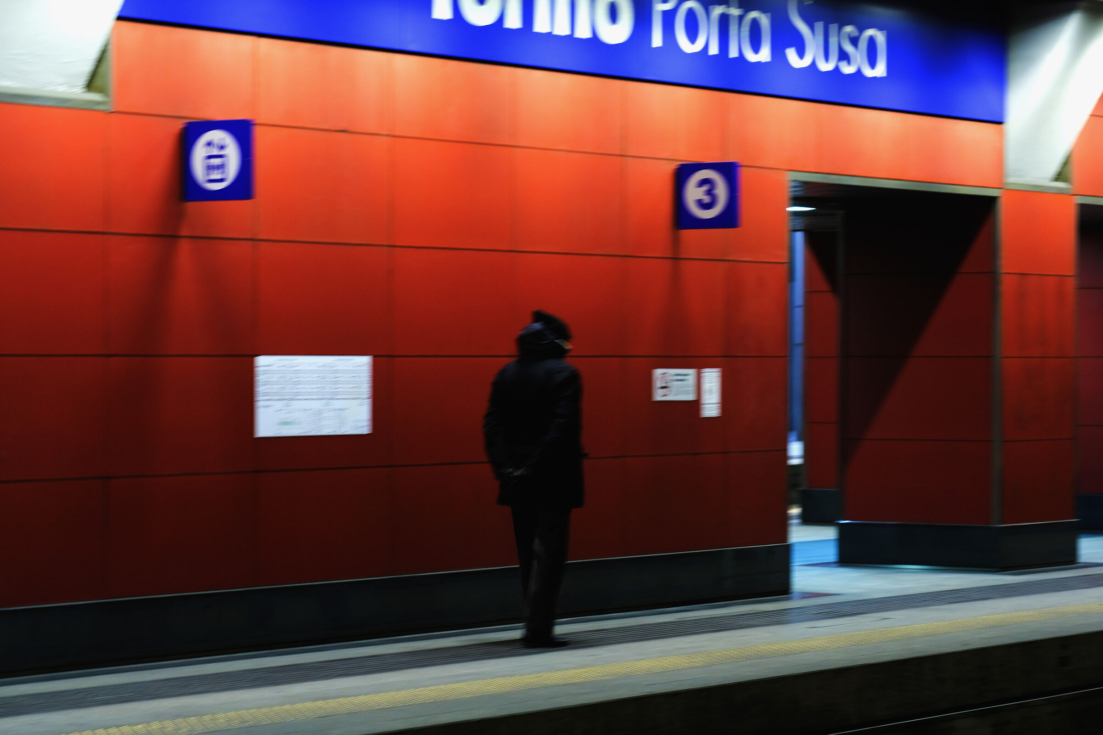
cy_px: 368
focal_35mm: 120
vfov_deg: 11.4
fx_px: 3676
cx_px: 552
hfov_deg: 17.1
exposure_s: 1/8
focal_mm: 80
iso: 400
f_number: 7.1
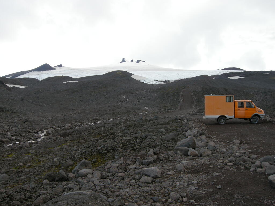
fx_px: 278
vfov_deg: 40.7
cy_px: 103
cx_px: 138
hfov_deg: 52.6
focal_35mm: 35
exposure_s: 1/287
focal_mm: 7.5
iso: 100
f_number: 4.8
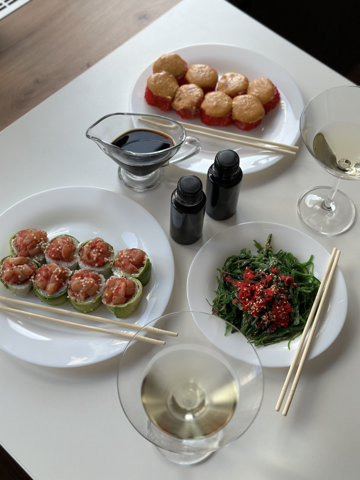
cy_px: 240
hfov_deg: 30.3
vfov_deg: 39.7
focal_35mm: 48
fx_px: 666
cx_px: 180
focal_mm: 6.86
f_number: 1.78
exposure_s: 1/121
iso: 64
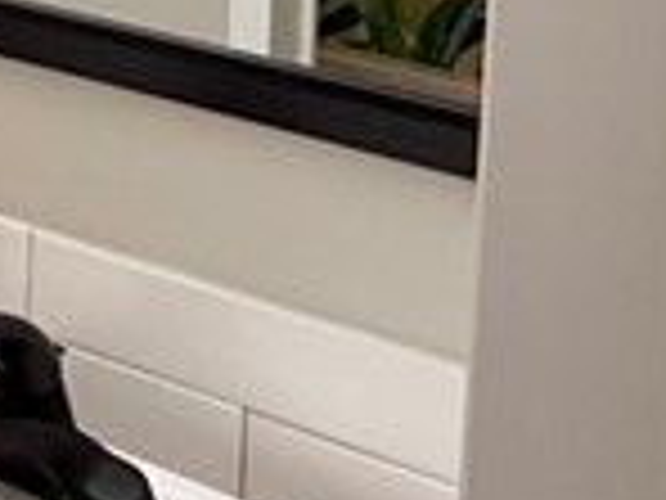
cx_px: -752
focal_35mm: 97
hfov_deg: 15.3
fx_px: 1866
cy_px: -410
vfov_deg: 13.6
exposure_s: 1/120
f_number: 2.2
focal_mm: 2.22
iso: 125
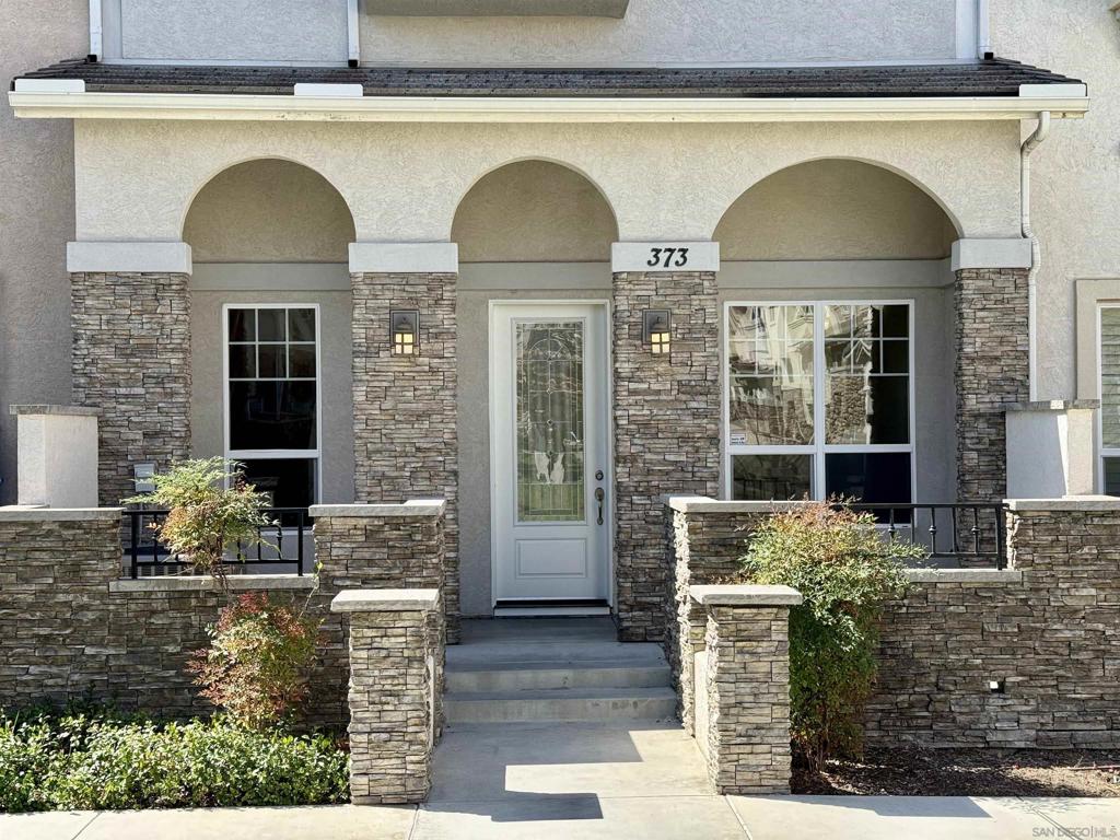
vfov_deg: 30.3
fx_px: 1553
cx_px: 560
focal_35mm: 48
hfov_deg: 39.7
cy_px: 420
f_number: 1.78
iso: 80
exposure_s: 1/1678
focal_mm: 6.76
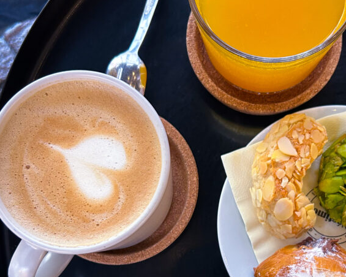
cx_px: 220
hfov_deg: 40.0
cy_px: 225
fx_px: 471
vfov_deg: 31.8
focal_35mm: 46
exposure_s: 1/50
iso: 250
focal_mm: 5.7
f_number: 1.5
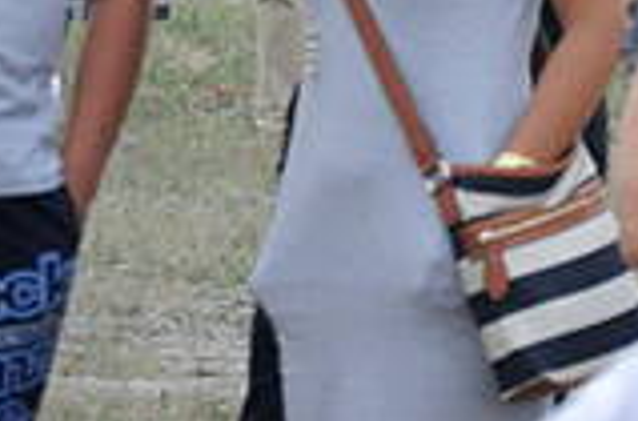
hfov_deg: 3.0
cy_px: -419
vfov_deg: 2.0
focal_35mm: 684
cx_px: 774
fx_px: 12080
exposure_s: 1/100
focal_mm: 85
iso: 1600
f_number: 5.6
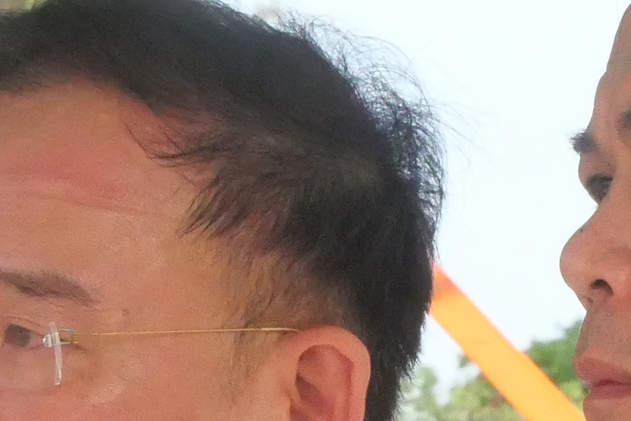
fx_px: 9715
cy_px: 395
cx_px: 759
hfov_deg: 3.7
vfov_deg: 2.5
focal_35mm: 554
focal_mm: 60
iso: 4000
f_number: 16
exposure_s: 1/320
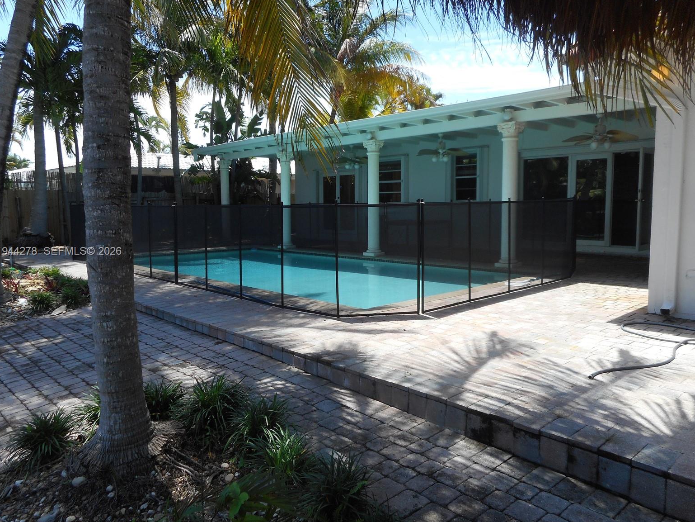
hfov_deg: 67.3
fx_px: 522
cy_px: 252
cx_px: 343
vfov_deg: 53.1
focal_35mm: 26
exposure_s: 1/320
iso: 80
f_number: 3.7
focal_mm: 4.5
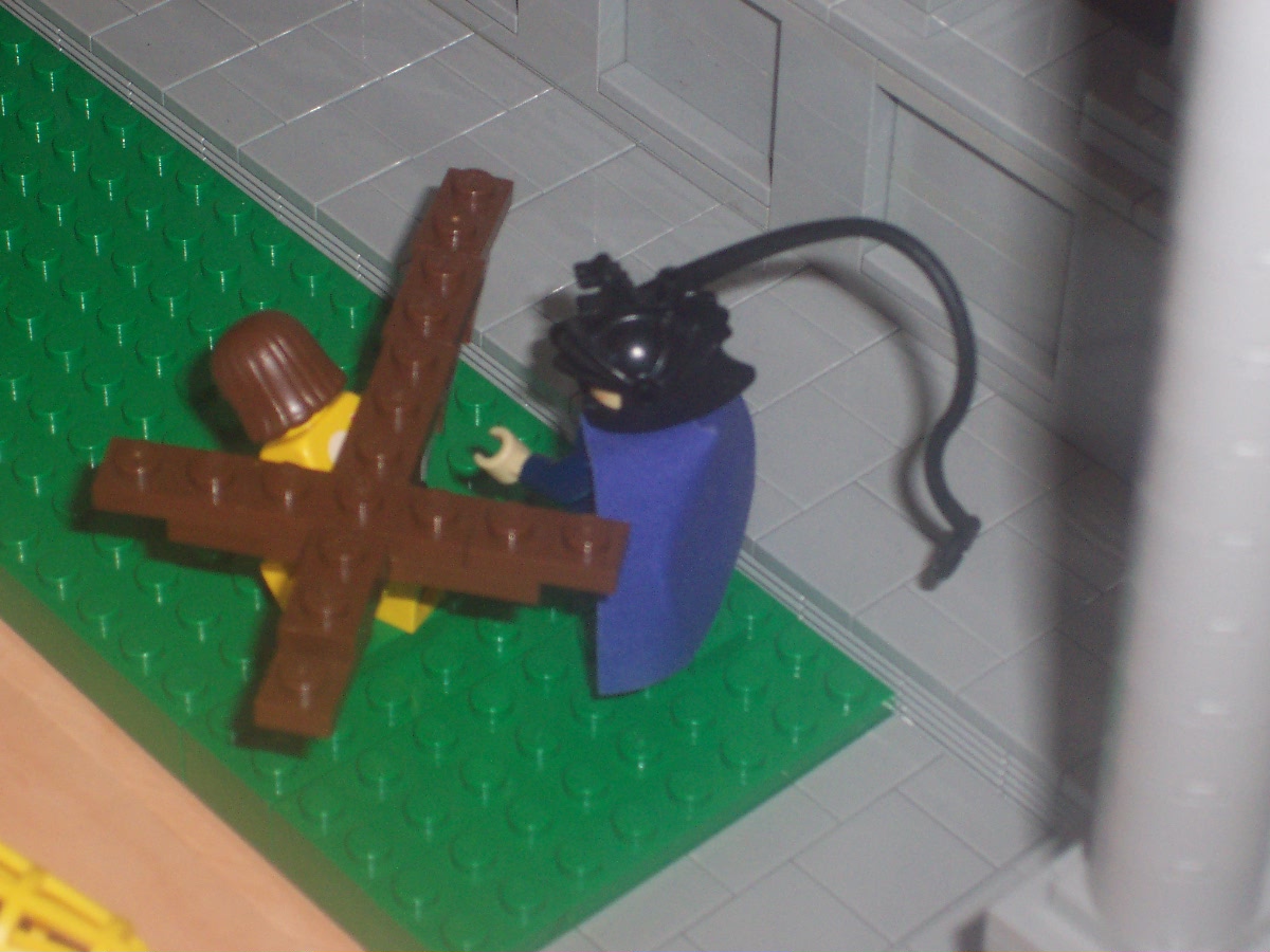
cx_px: 635
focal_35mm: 111
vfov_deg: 13.3
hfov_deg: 17.7
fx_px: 4072
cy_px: 476
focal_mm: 16.8
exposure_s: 1/90
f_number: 4.8
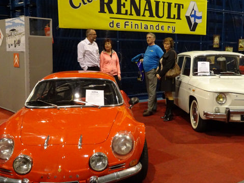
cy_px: 97
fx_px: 331
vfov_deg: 30.8
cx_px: 154
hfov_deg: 40.1
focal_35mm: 47
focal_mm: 4.75
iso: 800
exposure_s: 1/20
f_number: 3.5
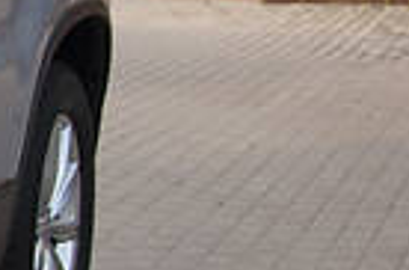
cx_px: -492
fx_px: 2366
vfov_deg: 6.5
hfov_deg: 9.1
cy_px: 230
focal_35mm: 209
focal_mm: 24
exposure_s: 1/400
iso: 100
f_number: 5.6
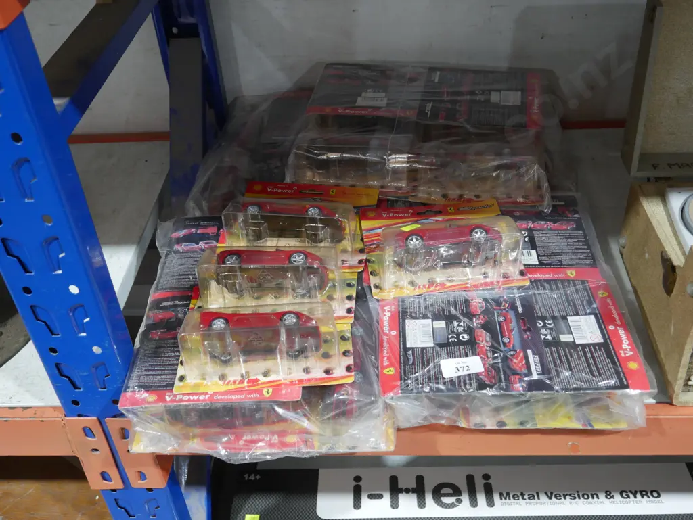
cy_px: 260
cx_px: 346
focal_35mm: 36
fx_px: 721
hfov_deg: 51.3
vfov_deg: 39.7
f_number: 4
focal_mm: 18
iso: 1000
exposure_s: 1/60
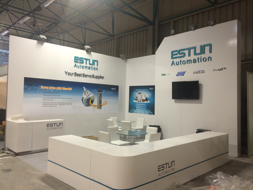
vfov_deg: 46.8
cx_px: 126
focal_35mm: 30
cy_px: 95
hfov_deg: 60.0
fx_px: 219
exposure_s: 1/30
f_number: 2.2
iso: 125
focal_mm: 4.12
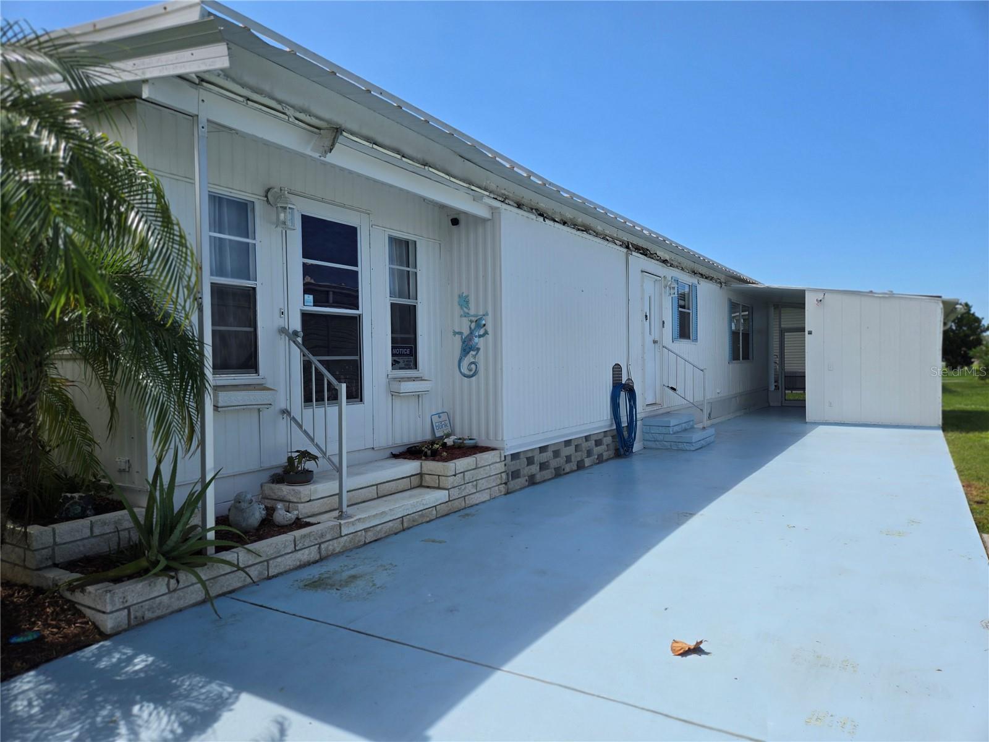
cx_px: 494
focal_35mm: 23
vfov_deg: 58.9
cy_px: 371
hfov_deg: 73.9
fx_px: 657
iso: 25
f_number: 1.8
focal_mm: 5.4
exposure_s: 1/1957
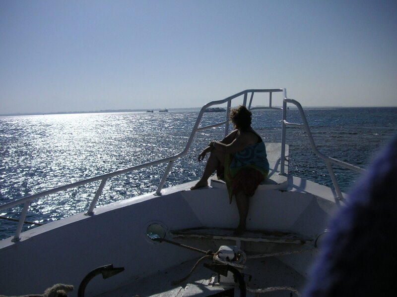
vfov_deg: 38.7
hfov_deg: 50.1
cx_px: 198
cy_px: 148
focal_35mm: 37
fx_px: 424
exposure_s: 1/1000
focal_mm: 6.1
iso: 50
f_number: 6.7
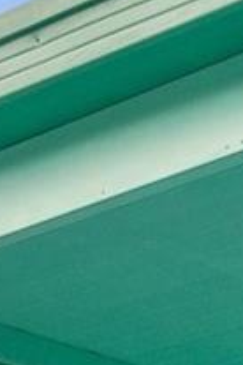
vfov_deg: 11.4
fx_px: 1527
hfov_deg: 7.2
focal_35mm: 151
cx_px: 917
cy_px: 866
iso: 640
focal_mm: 13
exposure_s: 1/80
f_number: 8
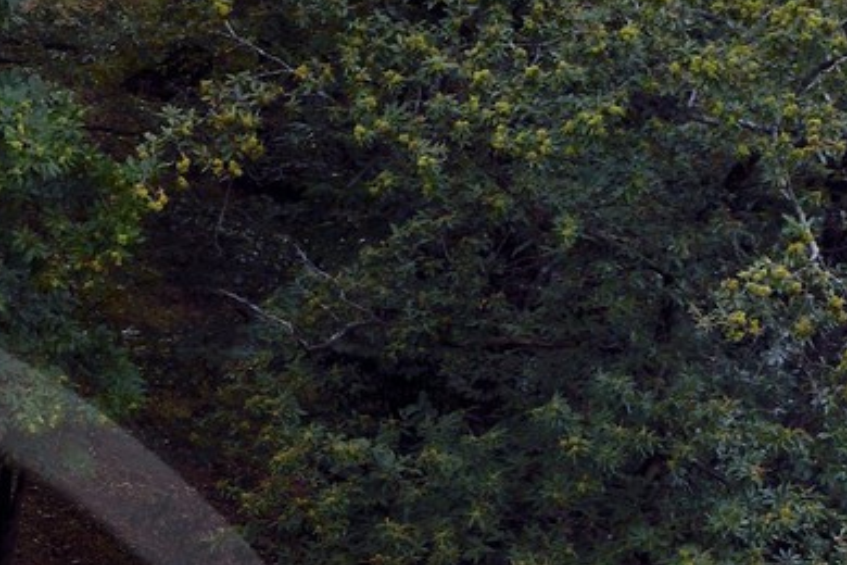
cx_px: -417
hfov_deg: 7.1
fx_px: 6752
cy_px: 1150
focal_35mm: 287
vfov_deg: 4.7
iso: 400
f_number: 10
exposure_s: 1/200
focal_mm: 70
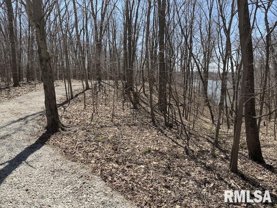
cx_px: 138
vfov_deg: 56.8
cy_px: 104
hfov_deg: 71.6
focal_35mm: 24
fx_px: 192
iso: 80
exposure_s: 1/2525
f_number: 1.78
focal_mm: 6.76
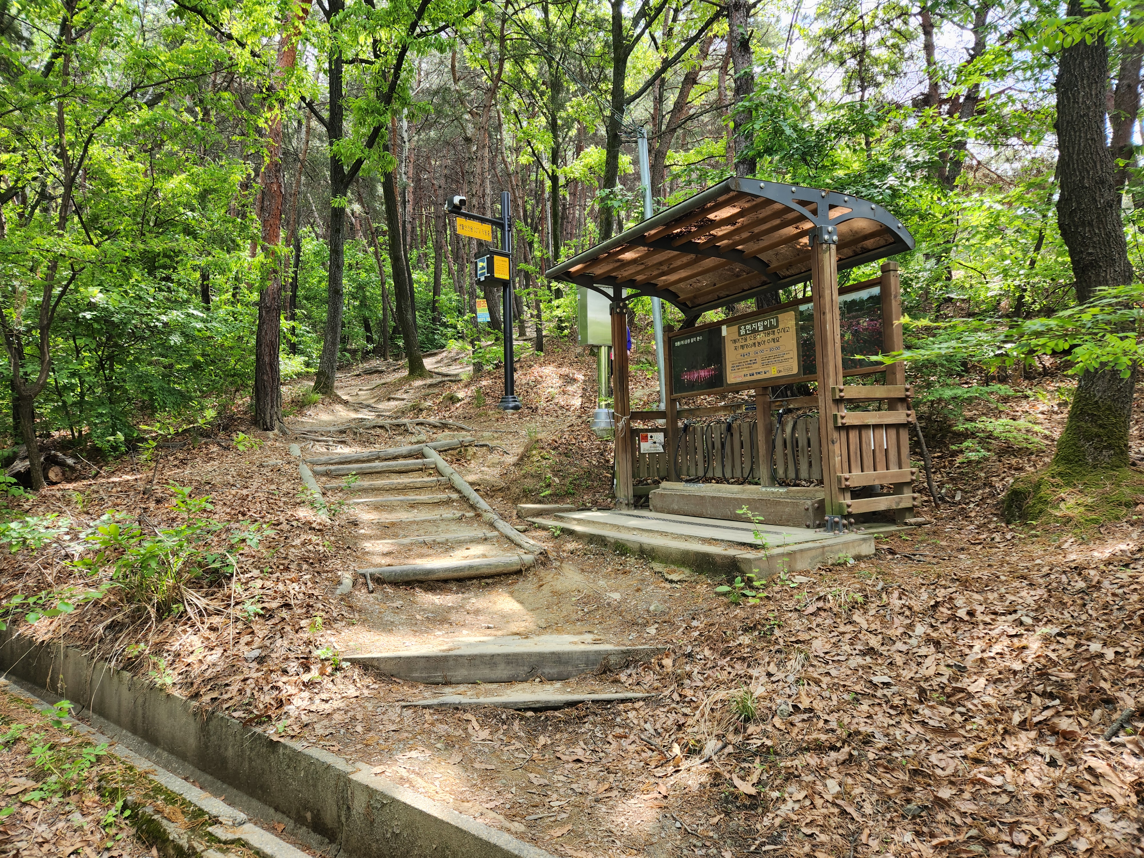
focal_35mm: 23
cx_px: 572
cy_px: 429
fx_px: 760
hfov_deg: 73.9
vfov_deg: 58.9
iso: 32
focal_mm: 5.4
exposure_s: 1/180
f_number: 1.8
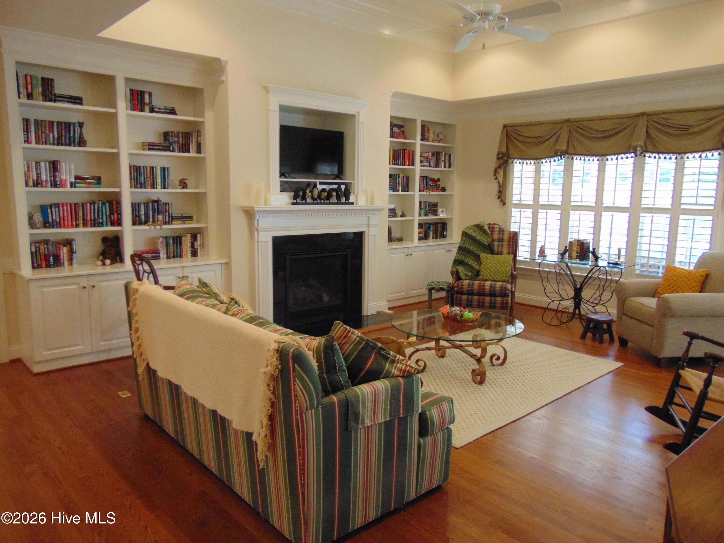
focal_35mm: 25
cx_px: 362
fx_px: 523
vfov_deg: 54.9
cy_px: 272
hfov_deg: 69.4
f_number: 3
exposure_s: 1/20
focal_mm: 4.5
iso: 400
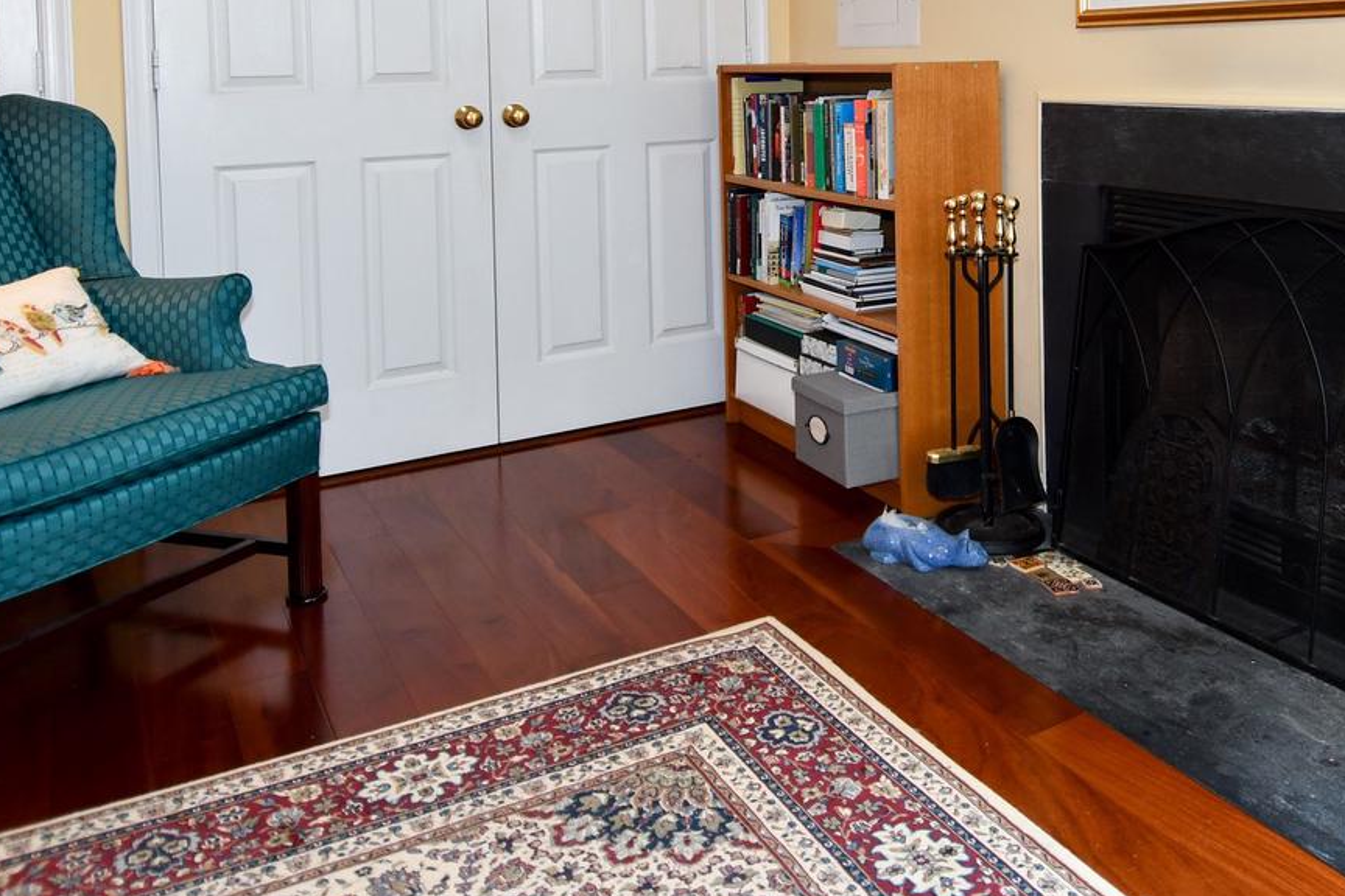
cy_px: 168
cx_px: 778
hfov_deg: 61.6
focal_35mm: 30
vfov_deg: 41.6
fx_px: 1121
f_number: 4
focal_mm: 12
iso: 800
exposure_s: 1/60
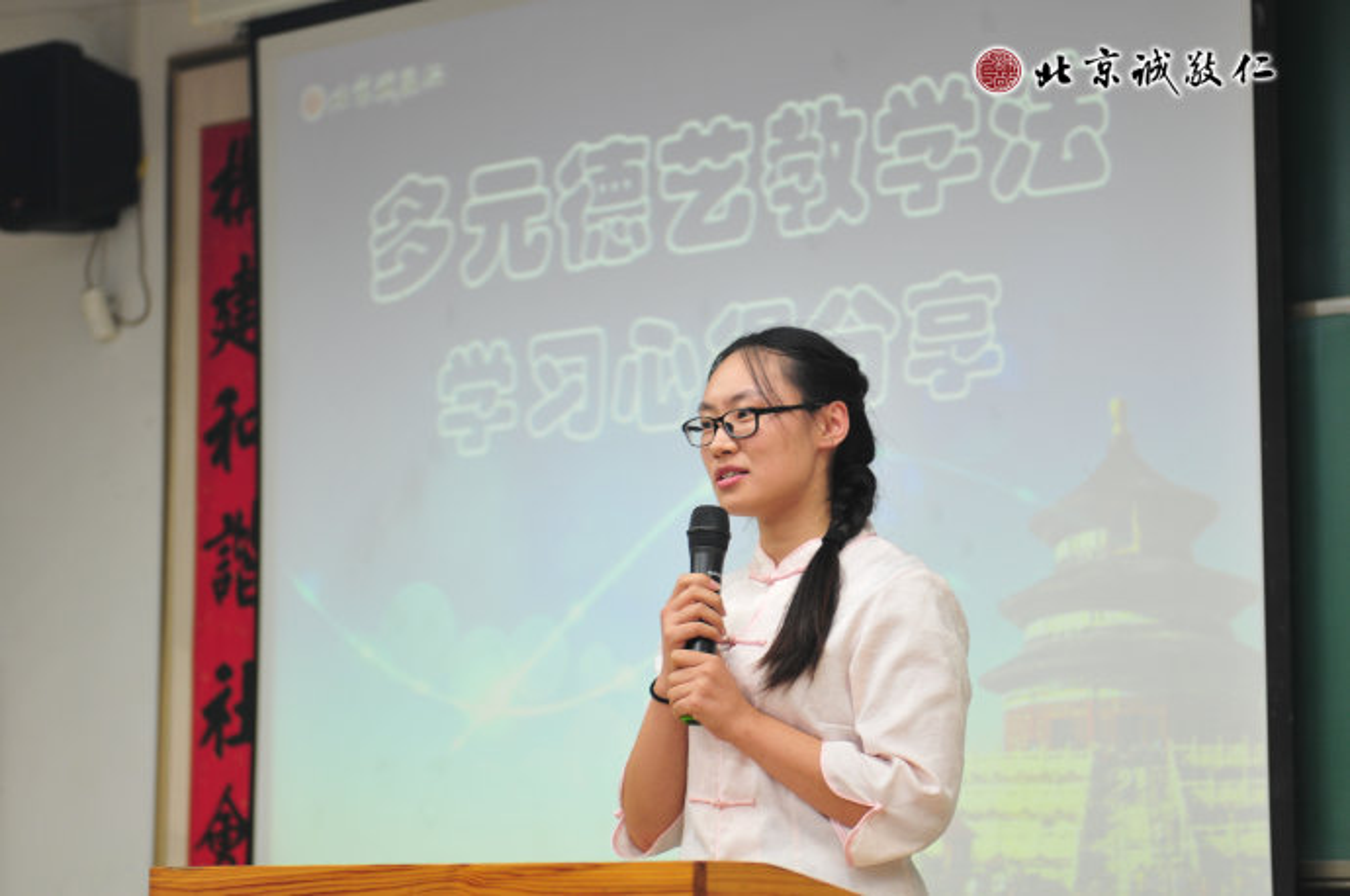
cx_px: 675
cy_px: 448
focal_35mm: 99
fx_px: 3707
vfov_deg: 13.8
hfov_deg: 20.6
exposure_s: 1/40
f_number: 2.8
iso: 200
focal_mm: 66
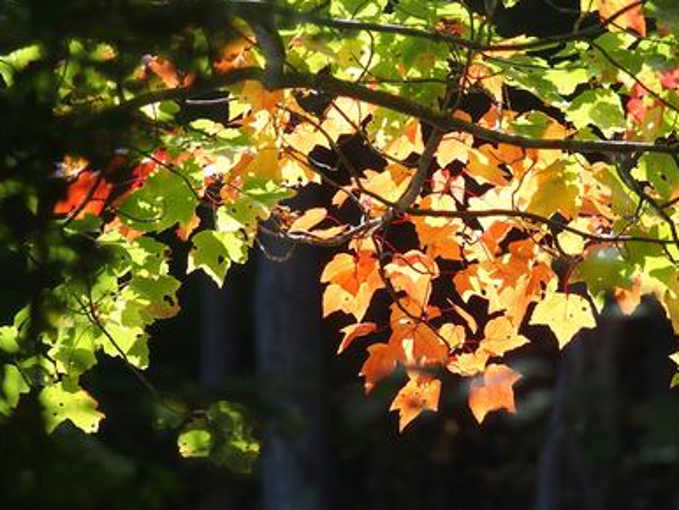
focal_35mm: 350
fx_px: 6870
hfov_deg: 5.7
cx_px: 389
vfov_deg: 4.3
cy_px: 264
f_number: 3.2
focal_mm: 64.3
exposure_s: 1/500
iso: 100
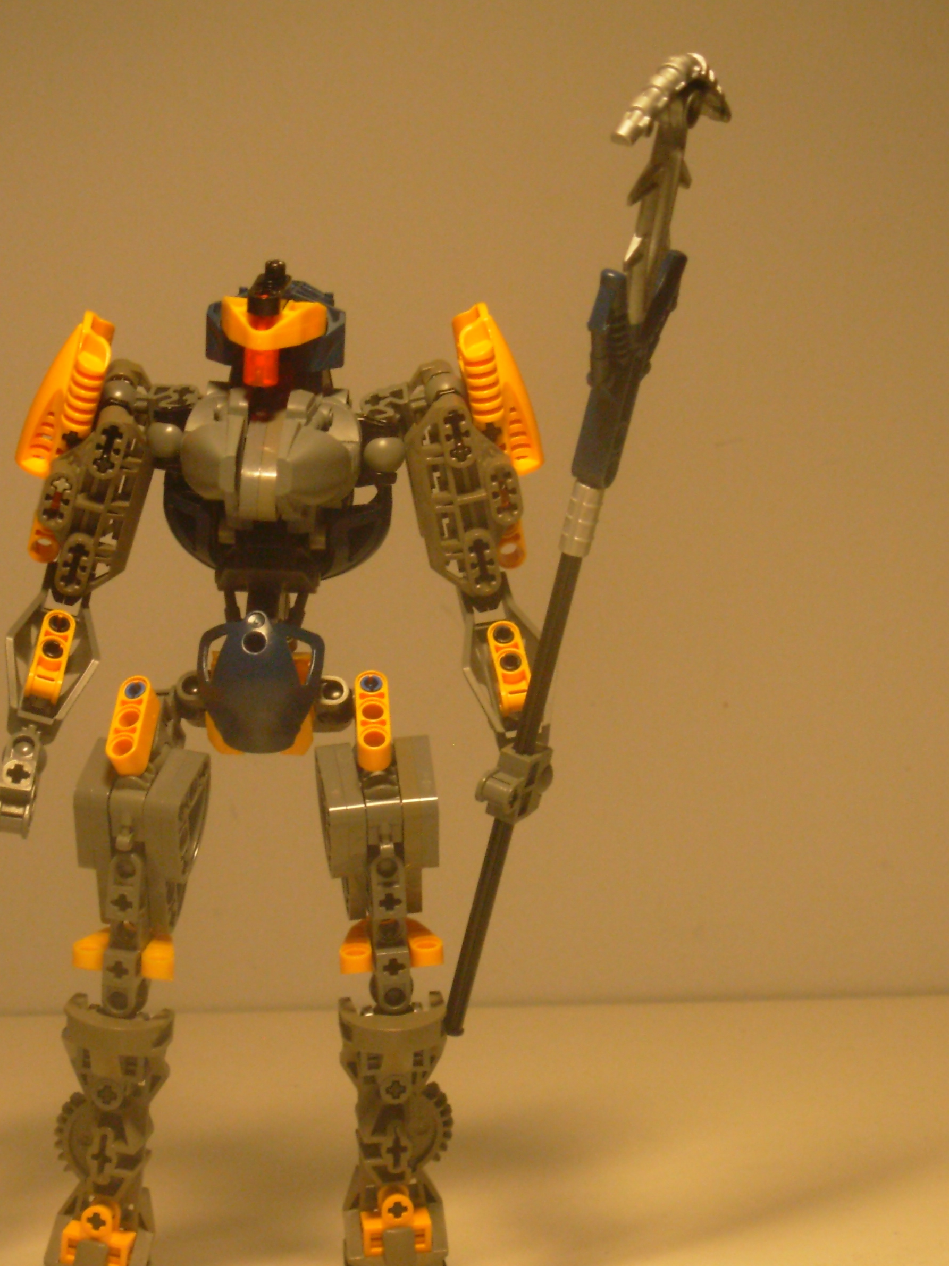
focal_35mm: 97
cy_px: 730
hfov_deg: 15.2
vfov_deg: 20.2
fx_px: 3547
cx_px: 426
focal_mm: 13.5
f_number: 3.7
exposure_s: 1/22
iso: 159
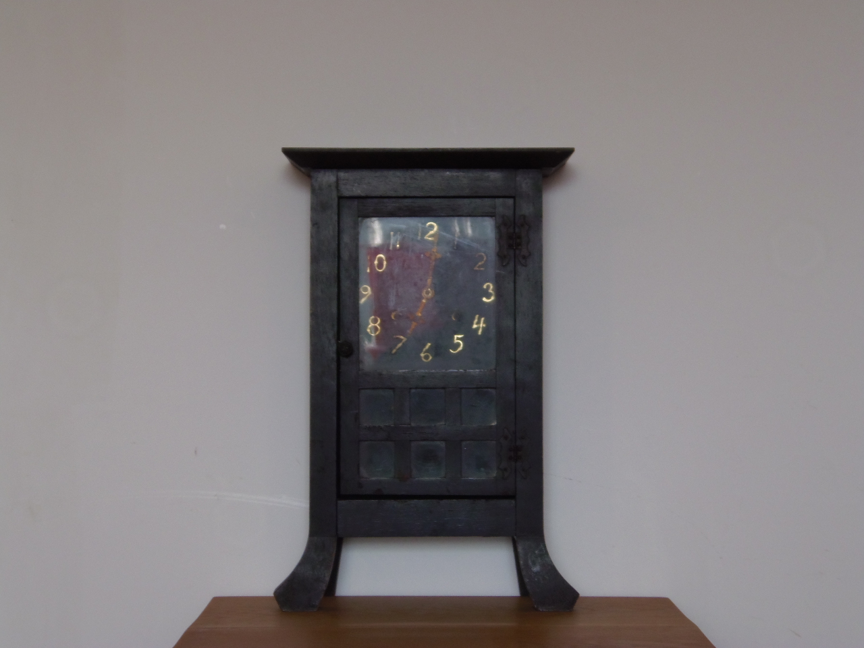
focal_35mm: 74
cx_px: 432
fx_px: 1847
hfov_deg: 26.3
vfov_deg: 19.9
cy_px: 324
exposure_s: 1/40
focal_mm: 13.7
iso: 125
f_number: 4.2
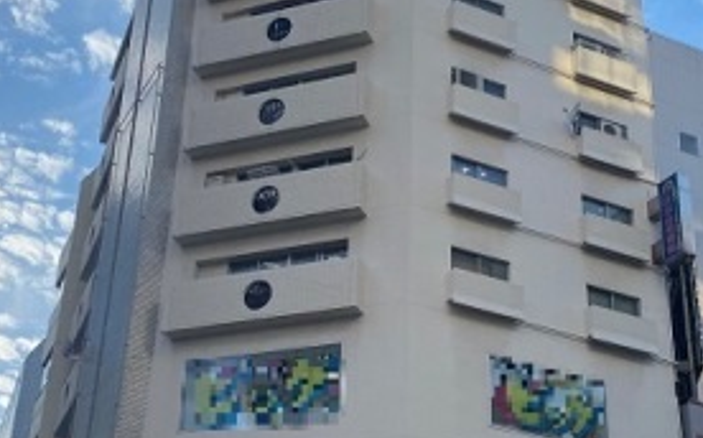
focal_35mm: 64
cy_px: 265
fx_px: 1225
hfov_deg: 32.0
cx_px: 359
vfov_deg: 20.2
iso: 32
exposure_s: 1/1218
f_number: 1.8
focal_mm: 4.25
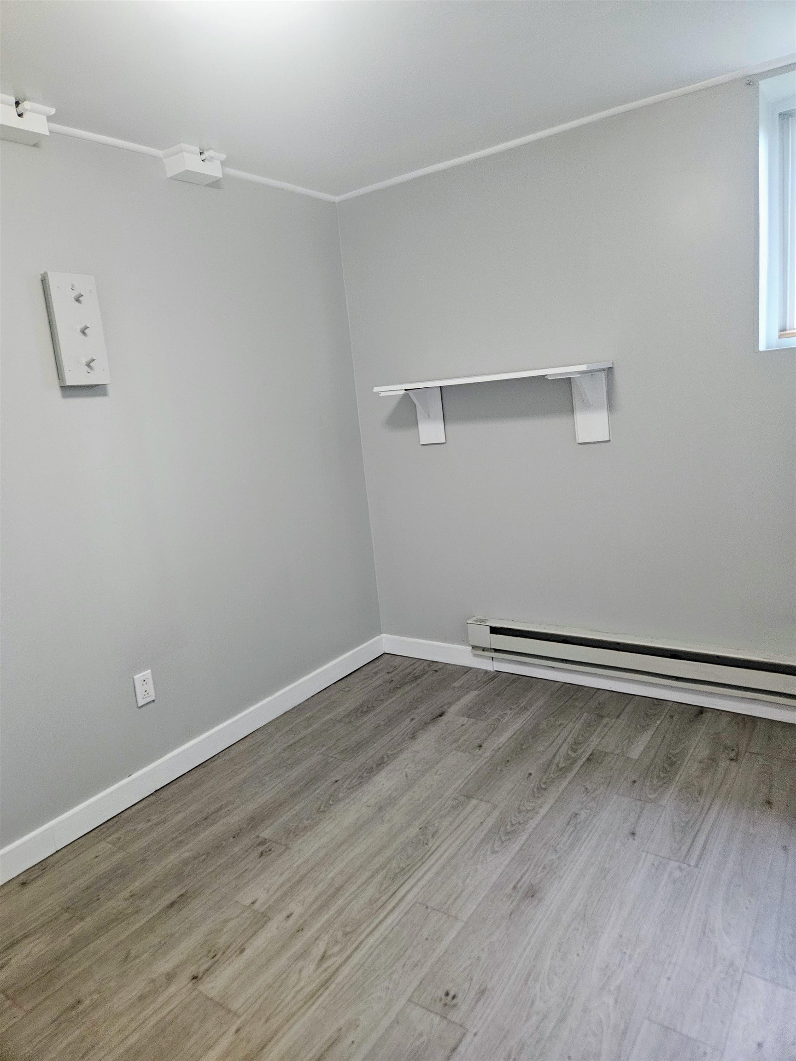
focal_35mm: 23
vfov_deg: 73.9
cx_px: 398
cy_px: 530
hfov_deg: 58.9
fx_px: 705
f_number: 1.8
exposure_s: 1/120
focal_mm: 5.4
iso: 500
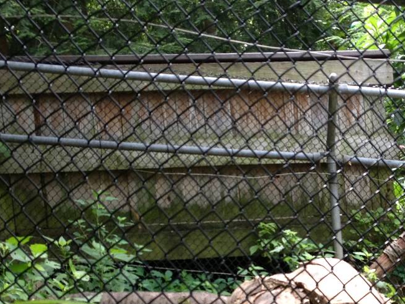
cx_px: 337
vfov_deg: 16.9
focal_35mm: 86
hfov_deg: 22.4
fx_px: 1006
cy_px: 284
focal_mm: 4.28
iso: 50
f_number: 2.4
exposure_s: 1/152
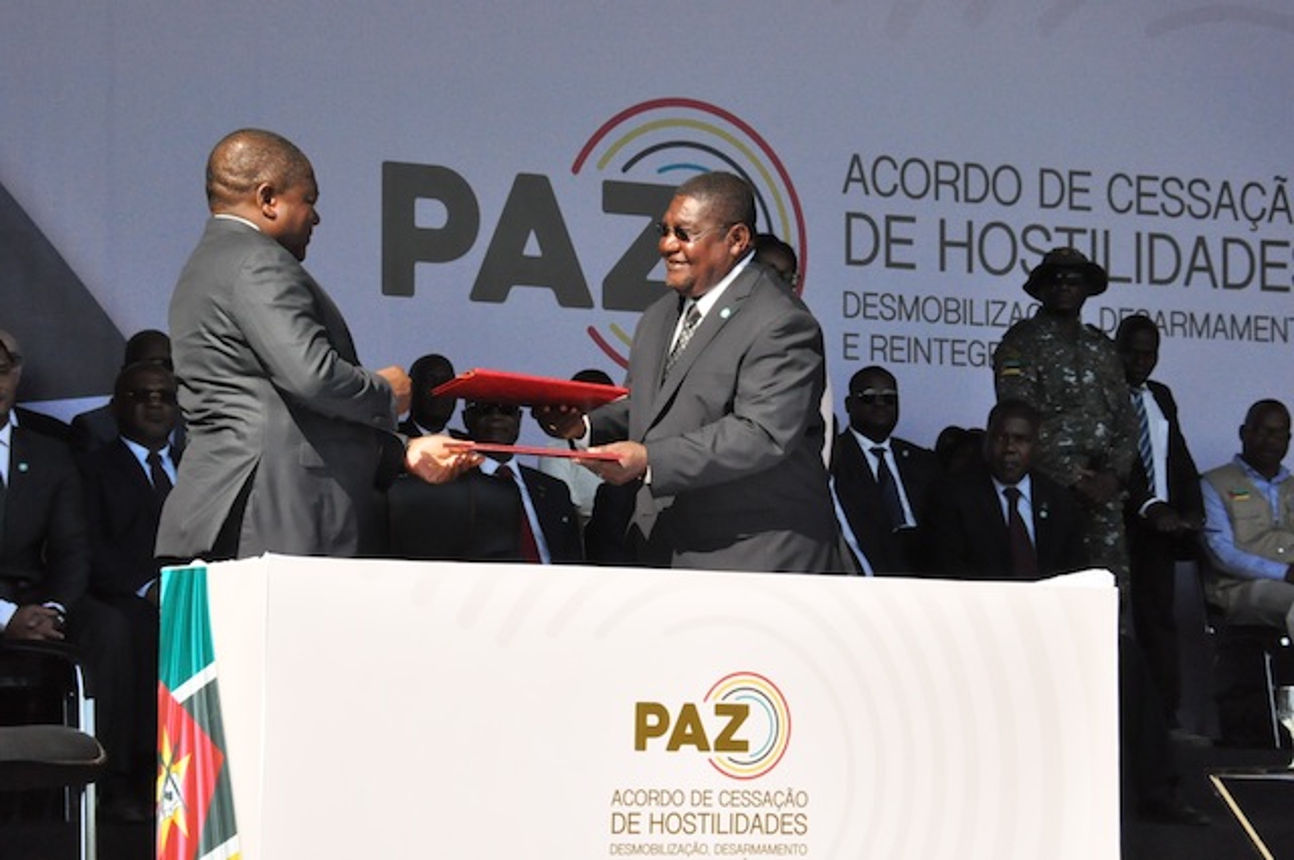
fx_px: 3877
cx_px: 647
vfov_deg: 12.6
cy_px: 430
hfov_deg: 18.9
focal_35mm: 108
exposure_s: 1/2000
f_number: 11
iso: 3200
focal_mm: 72
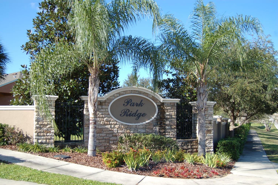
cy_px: 92
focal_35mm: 36
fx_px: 278
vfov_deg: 36.8
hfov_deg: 53.2
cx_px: 139
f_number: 4
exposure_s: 1/800
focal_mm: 24
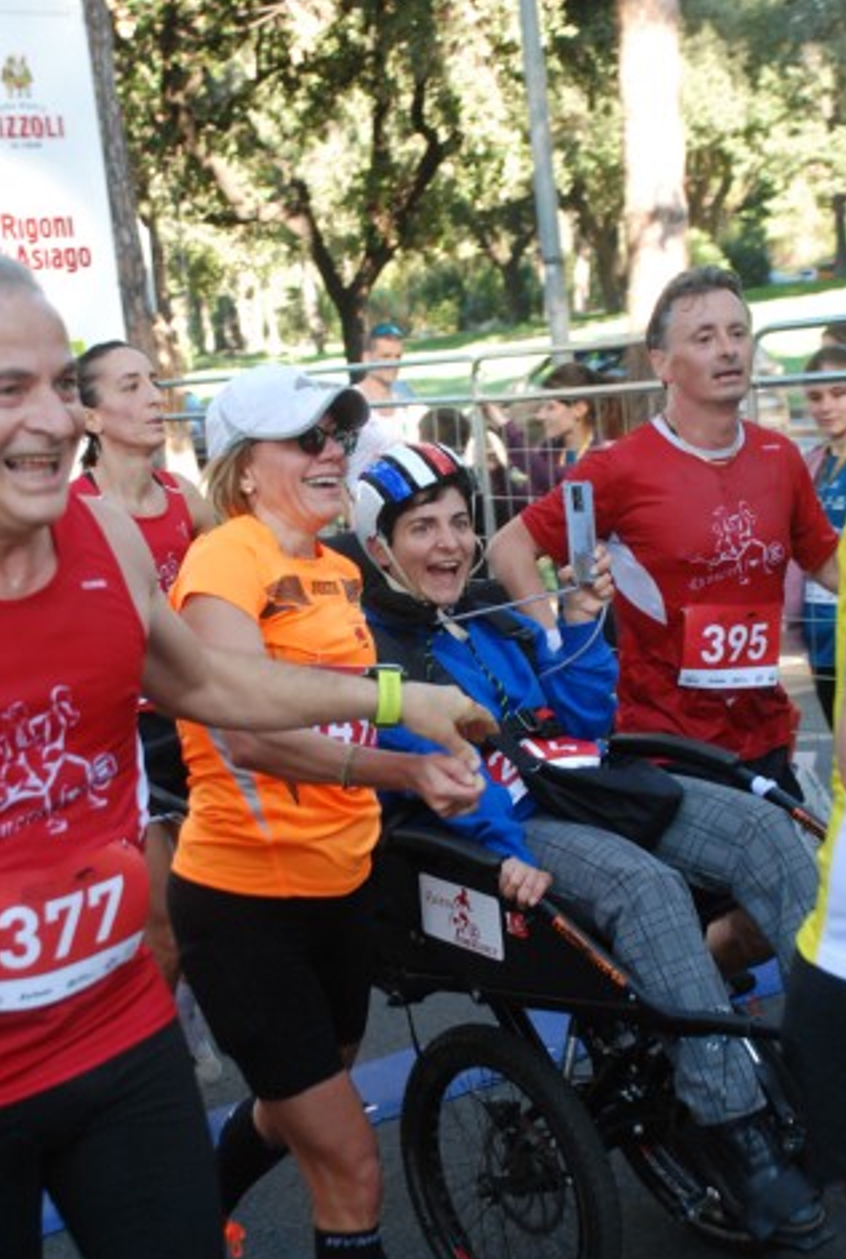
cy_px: 707
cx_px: 410
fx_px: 2139
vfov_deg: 32.8
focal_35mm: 61
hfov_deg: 22.4
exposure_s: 1/320
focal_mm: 32
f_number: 4.2
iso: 1000
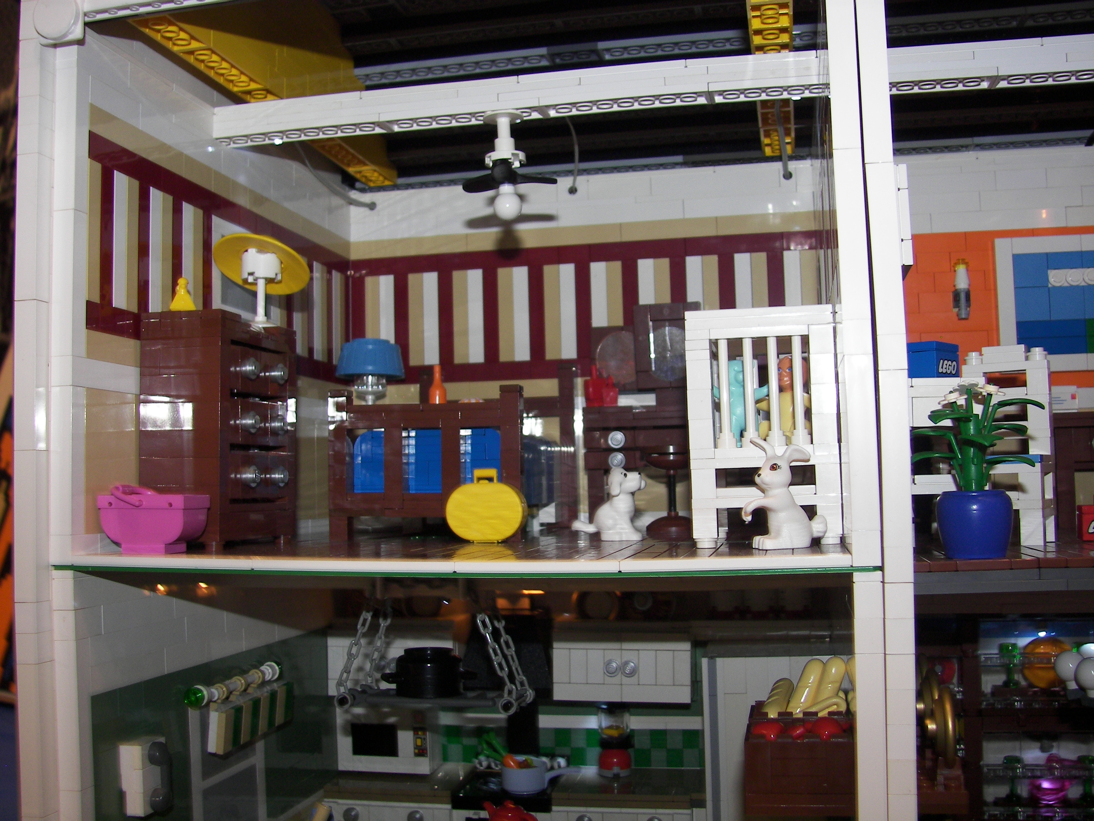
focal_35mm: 36
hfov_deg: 51.4
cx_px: 547
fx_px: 1138
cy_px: 410
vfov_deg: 39.7
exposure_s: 1/30
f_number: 2.8
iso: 64
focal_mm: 6
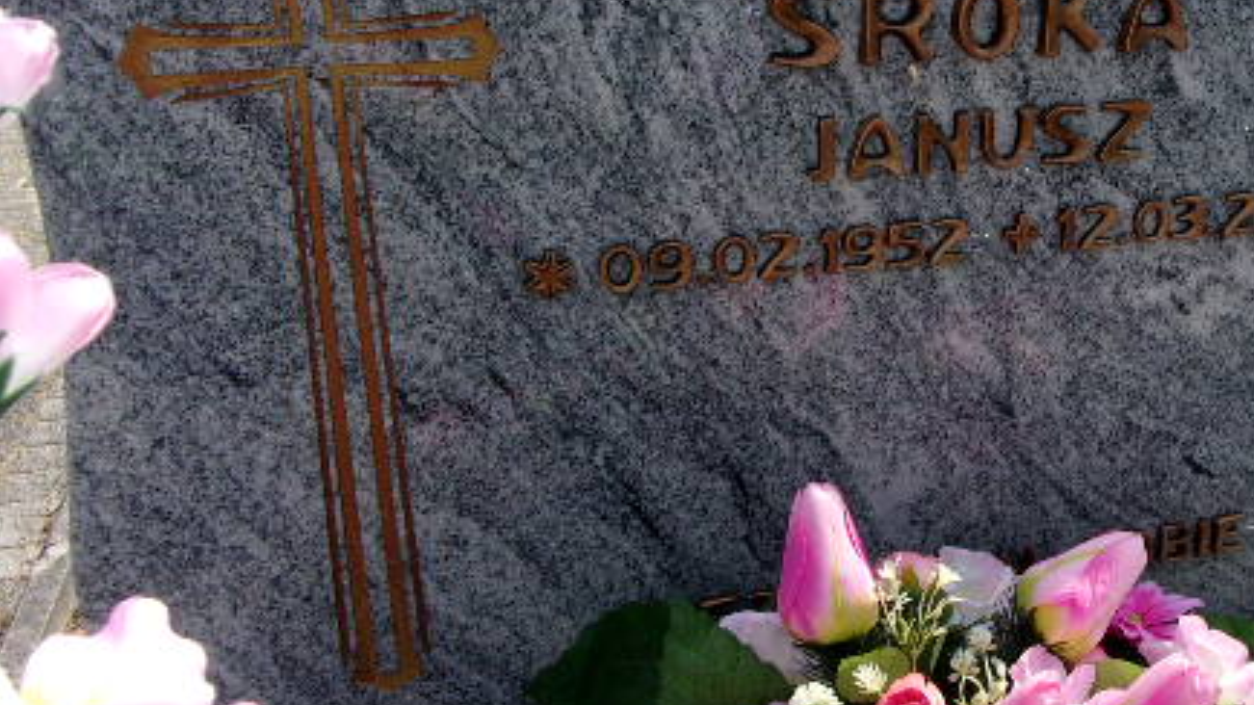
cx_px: 922
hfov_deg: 44.2
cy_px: 283
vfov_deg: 26.5
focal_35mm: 45
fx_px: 1496
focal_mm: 5.1
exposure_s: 1/75
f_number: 10.8
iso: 80
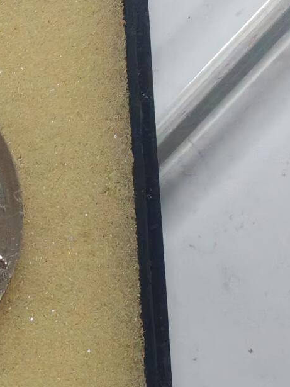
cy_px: -41
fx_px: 2224
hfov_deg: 7.4
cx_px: -103
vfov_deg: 9.8
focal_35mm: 199
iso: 800
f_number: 1.95
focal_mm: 5.52
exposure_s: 1/33
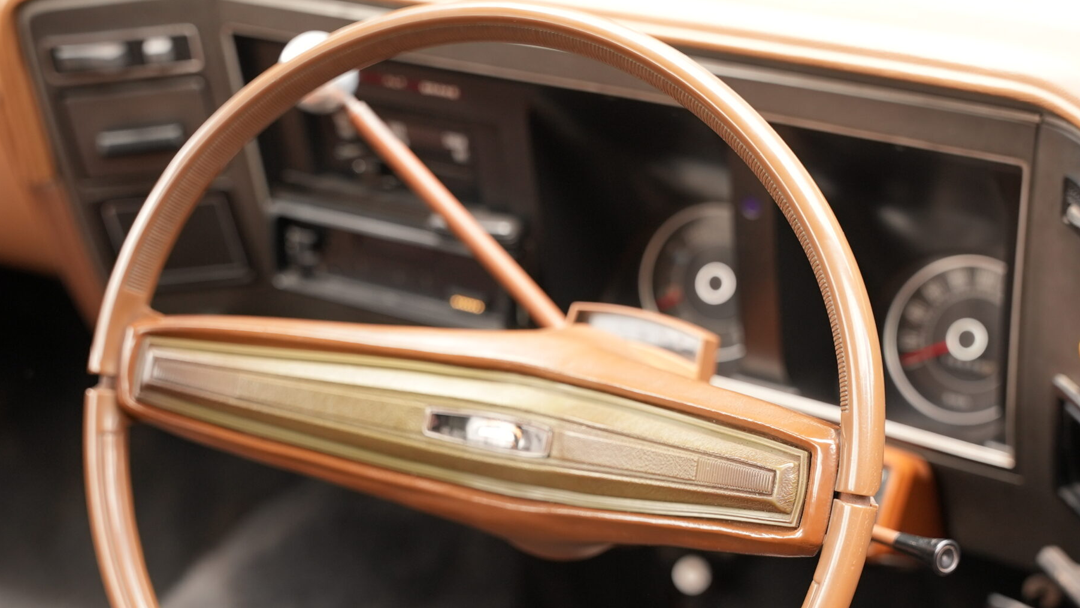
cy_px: 449
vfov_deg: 18.6
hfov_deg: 32.7
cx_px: 506
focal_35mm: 64
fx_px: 1841
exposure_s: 1/400
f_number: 2.8
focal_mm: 43.2
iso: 640
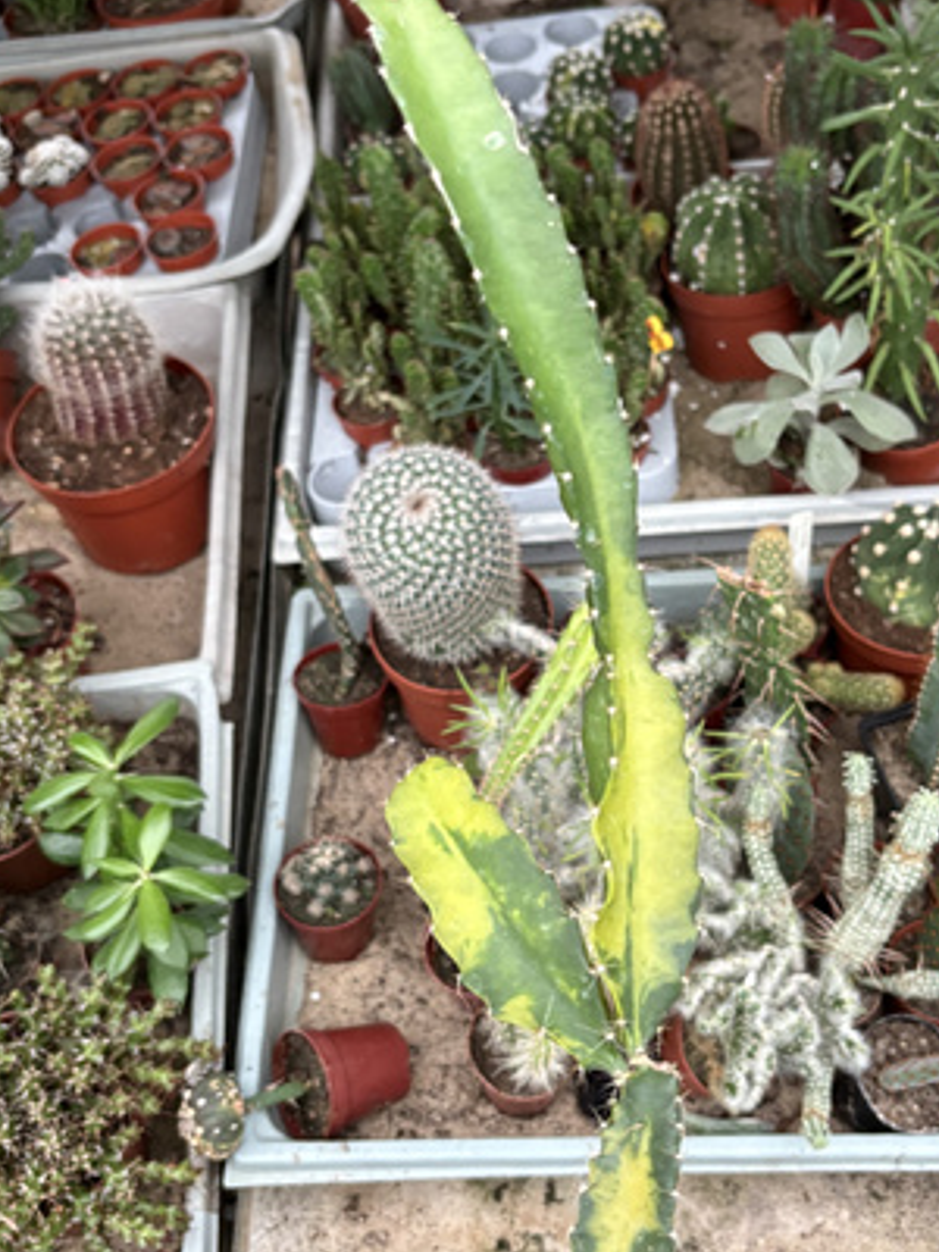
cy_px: 645
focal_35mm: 39
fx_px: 1411
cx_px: 563
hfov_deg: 36.7
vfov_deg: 47.9
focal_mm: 5.96
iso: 320
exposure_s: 1/60
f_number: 1.6
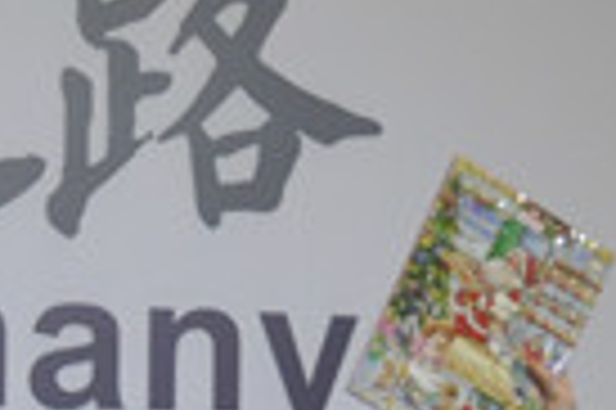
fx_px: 2854
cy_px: 604
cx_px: 103
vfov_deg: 8.0
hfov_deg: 12.3
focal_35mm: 167
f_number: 3.5
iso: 800
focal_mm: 18
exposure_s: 1/125
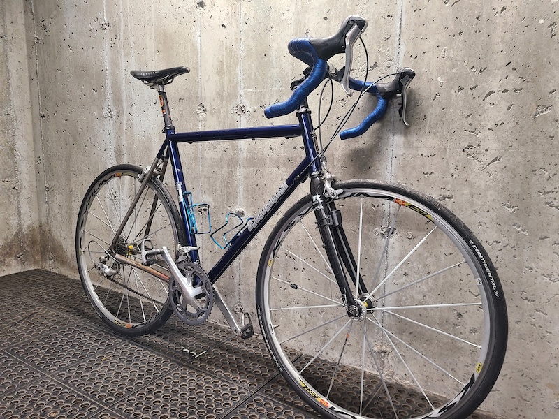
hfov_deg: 67.3
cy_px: 210
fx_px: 420
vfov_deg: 53.1
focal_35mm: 26
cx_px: 280
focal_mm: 5.4
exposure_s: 1/39
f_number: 1.8
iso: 250
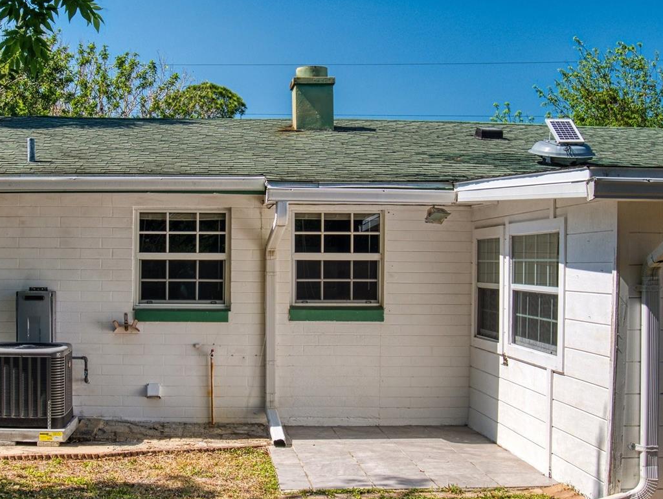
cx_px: 211
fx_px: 1016
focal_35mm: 53
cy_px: 281
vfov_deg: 27.5
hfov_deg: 35.7
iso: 320
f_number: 8
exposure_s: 1/60
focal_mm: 17
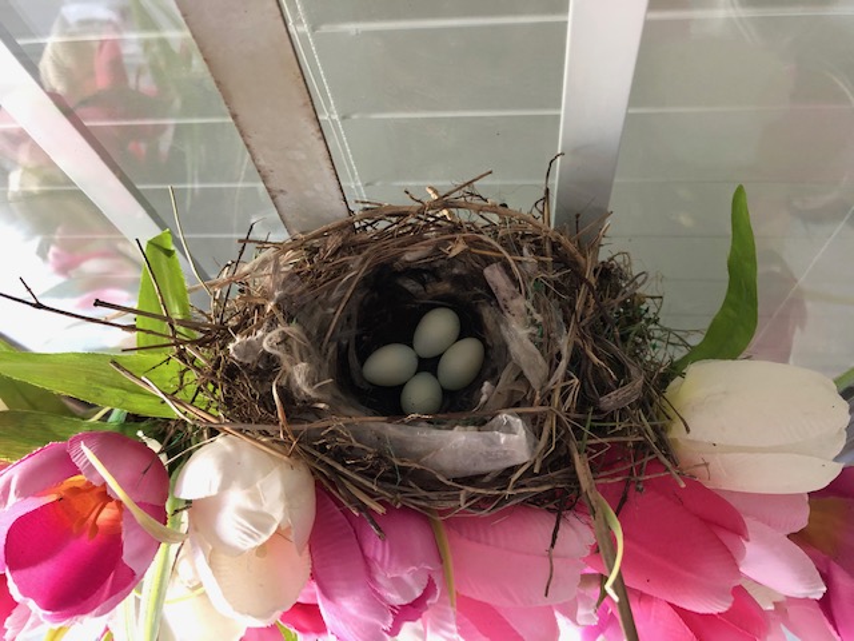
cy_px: 320
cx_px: 427
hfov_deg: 63.4
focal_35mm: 28
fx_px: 691
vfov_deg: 49.7
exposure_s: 1/15
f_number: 1.8
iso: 40
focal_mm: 4
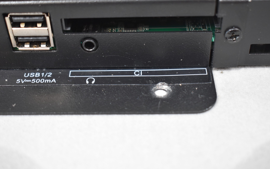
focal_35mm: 55
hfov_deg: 37.2
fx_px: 401
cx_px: 135
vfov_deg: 23.7
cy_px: 81
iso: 1100
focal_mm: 35
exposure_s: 1/60
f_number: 4.5
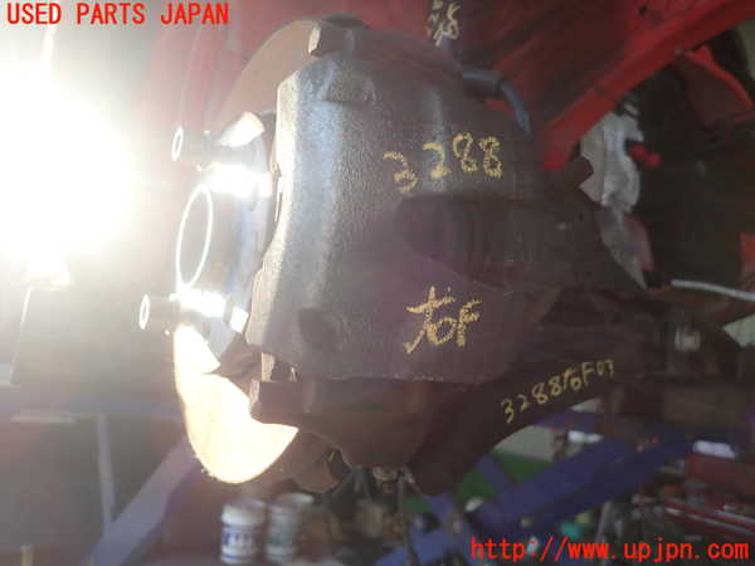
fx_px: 545
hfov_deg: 69.4
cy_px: 283
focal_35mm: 25
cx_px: 378
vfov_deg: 54.9
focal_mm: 4.5
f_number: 2
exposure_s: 1/60
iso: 125
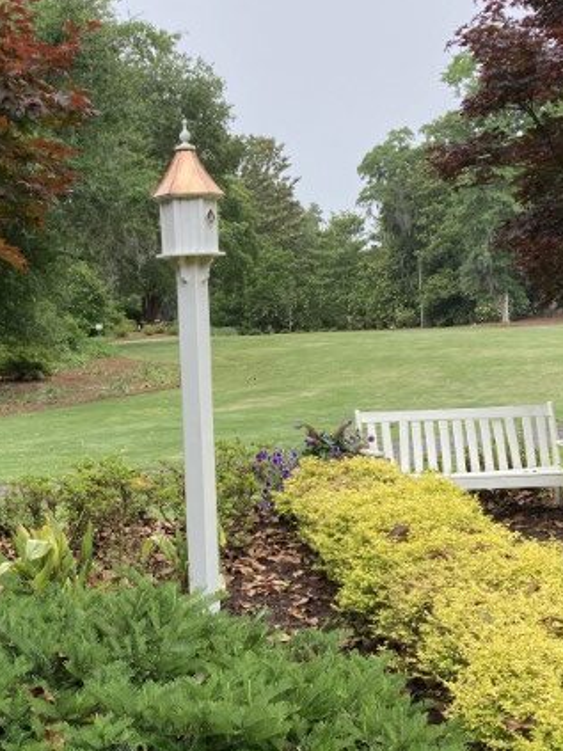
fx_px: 1150
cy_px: 389
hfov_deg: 27.3
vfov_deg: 36.2
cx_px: 179
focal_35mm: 53
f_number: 1.8
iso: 20
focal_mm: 3.99
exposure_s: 1/899
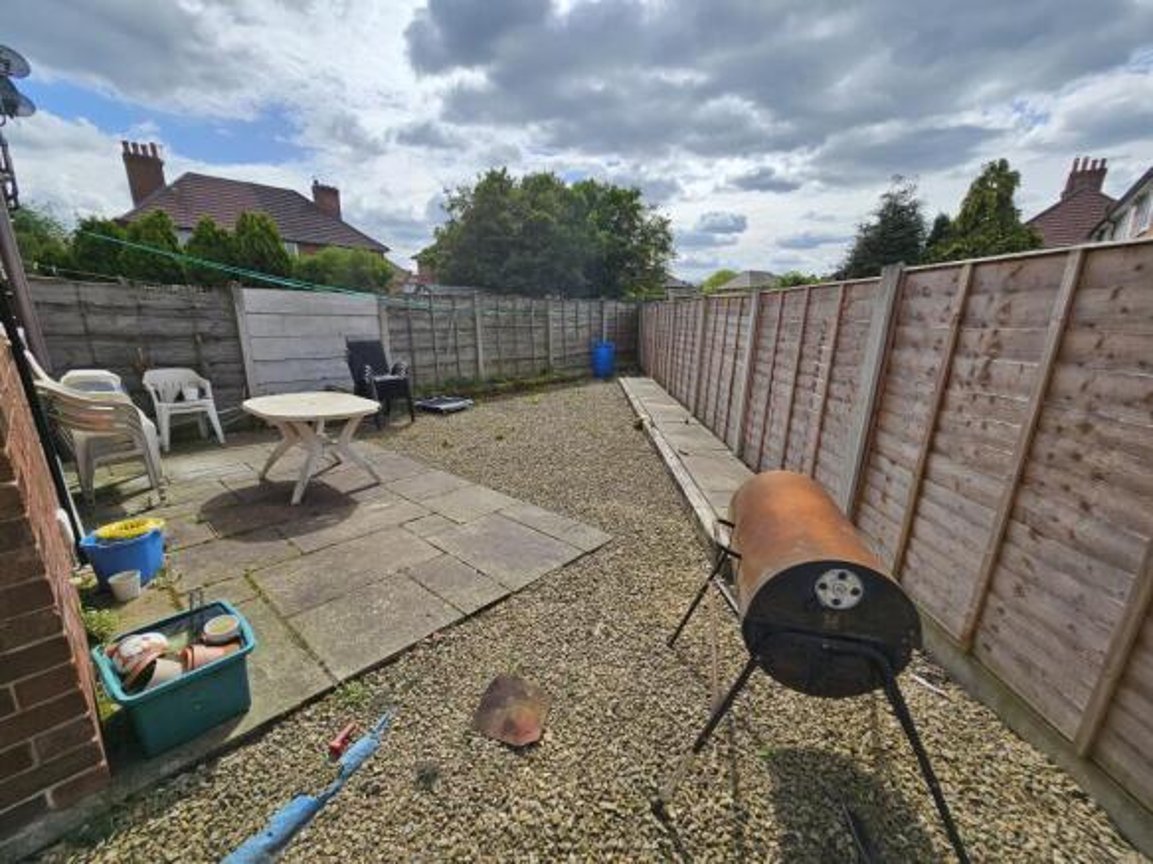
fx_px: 433
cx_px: 576
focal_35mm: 13
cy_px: 432
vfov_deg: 89.9
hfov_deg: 106.2
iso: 50
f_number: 2.2
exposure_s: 1/2820
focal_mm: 2.2
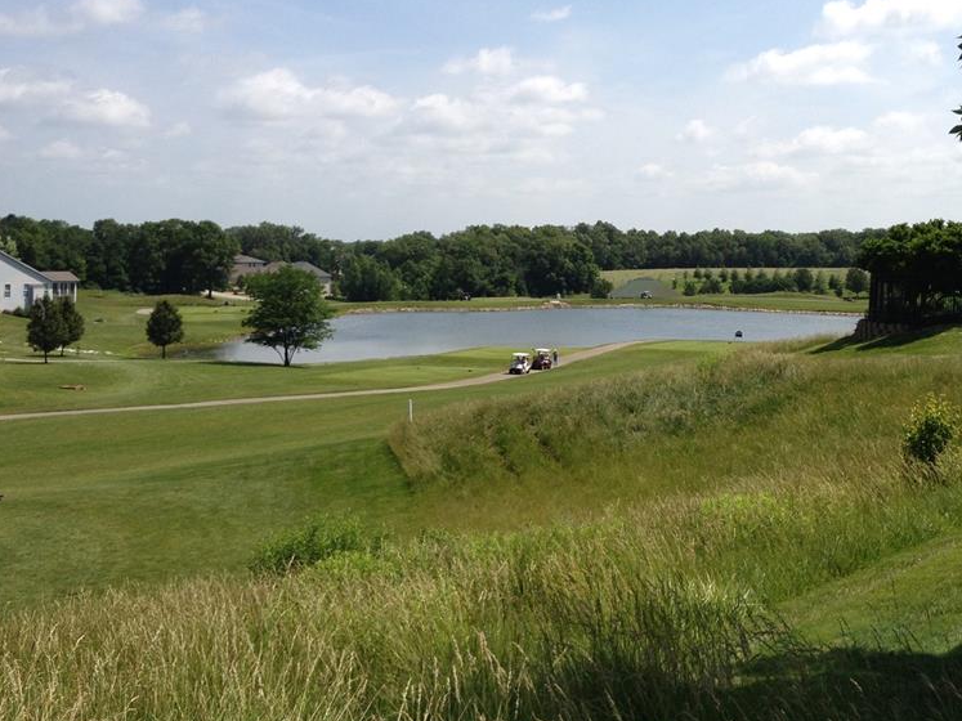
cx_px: 613
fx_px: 1334
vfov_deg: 30.0
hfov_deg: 39.3
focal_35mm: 48
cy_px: 239
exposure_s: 1/2123
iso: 50
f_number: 2.4
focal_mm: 4.28
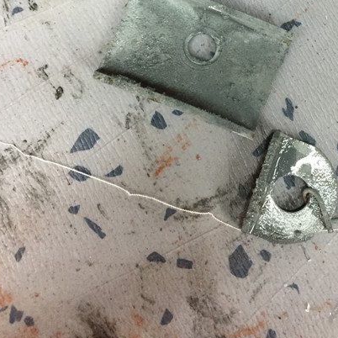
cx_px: 246
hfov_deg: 32.9
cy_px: 52
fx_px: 563
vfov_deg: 32.2
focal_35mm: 51
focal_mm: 4.15
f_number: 2.2
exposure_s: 1/33
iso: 250
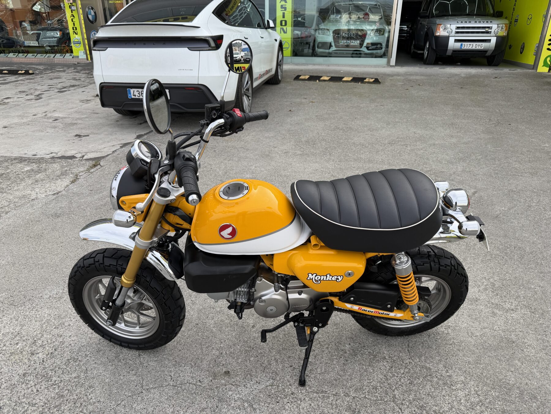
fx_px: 382
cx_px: 276
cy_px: 207
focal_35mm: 24
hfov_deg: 71.6
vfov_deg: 56.8
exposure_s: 1/1812
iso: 80
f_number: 1.78
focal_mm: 6.76
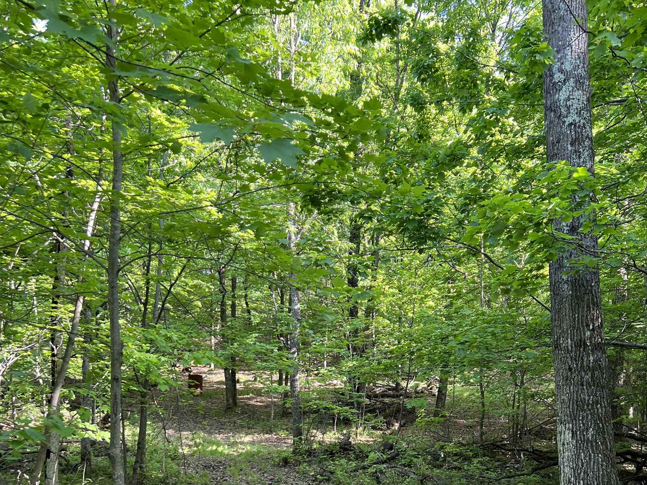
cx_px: 345
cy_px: 417
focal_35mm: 39
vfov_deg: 35.1
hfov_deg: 47.8
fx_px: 729
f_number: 1.5
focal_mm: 5.7
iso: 64
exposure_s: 1/121
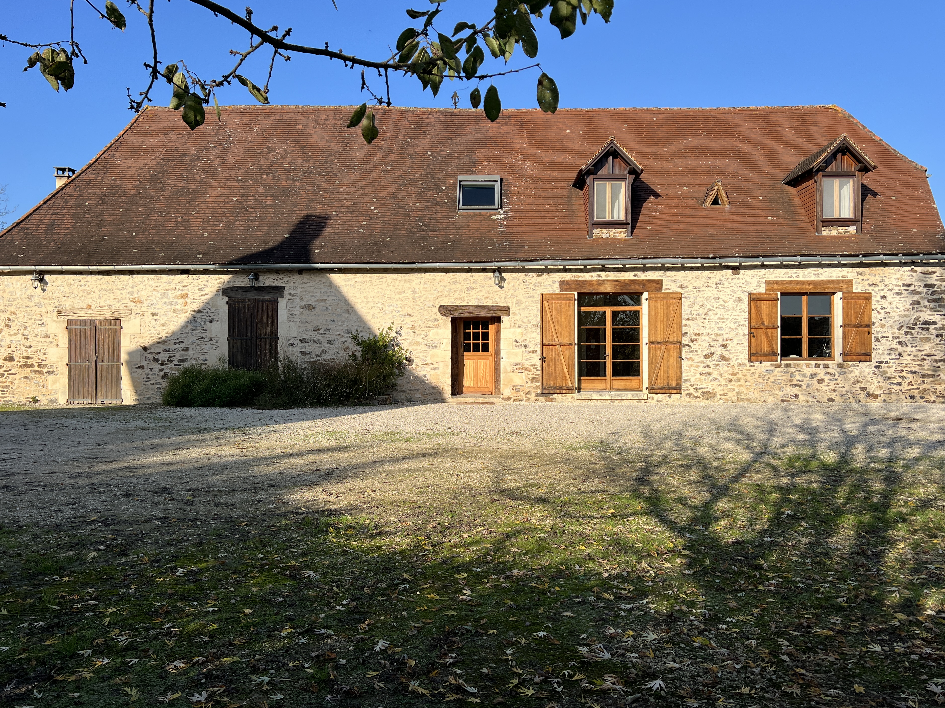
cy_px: 354
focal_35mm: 28
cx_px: 464
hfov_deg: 63.4
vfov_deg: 49.7
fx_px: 764
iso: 50
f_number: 1.5
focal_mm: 5.7
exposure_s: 1/3077
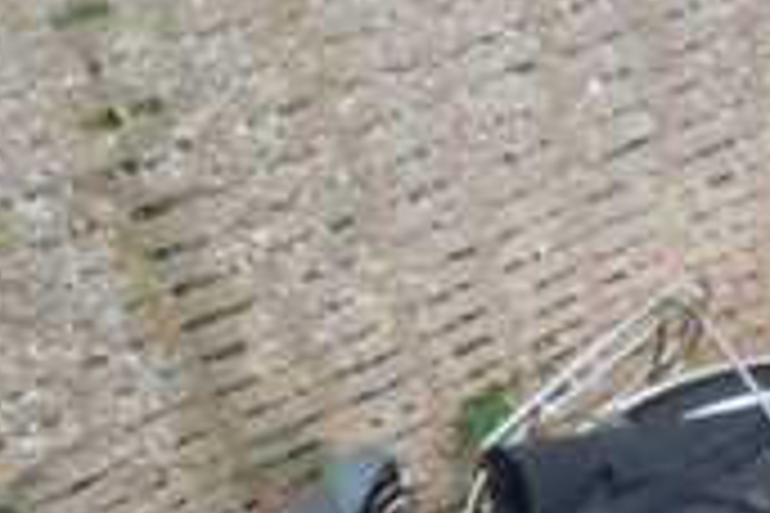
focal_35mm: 61
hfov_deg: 31.1
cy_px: 562
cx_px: 720
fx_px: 1305
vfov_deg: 21.2
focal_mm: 4.5
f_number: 3.3
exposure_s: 1/30
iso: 1100
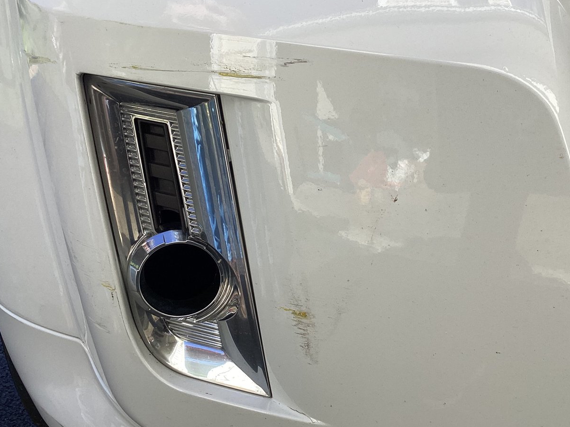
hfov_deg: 47.5
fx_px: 642
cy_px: 221
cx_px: 347
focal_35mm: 39
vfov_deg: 36.8
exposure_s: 1/525
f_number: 2.4
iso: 25
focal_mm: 3.3
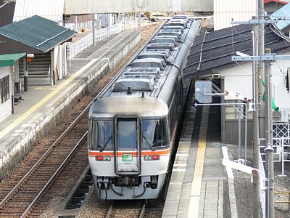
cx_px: 145
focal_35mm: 207
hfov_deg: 9.6
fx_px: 1734
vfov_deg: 7.2
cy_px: 109
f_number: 4.5
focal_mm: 43.9
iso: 80
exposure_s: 1/125
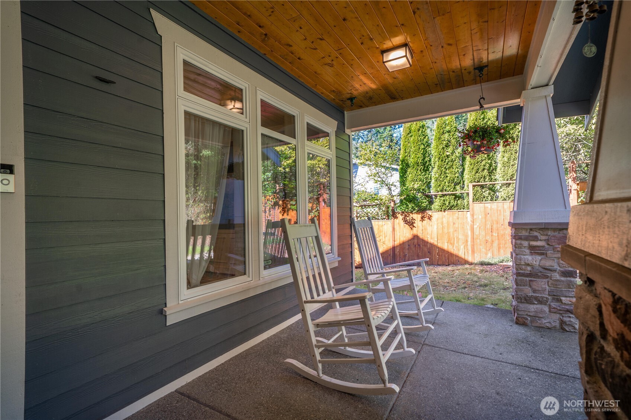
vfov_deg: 73.7
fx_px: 280
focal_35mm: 16
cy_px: 210
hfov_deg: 96.7
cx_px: 316
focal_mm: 16
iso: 160
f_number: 6.3
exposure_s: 1/30
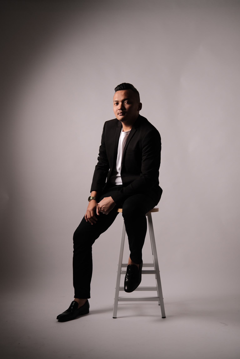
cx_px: 120
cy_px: 180
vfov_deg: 39.6
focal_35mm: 50
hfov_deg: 27.0
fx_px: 500
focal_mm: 33
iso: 320
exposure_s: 1/160
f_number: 2
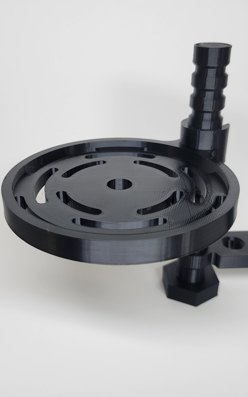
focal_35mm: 37
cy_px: 198
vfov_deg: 52.7
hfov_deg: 34.4
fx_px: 400
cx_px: 118
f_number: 1.8
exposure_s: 1/120
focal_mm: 5.4
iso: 64
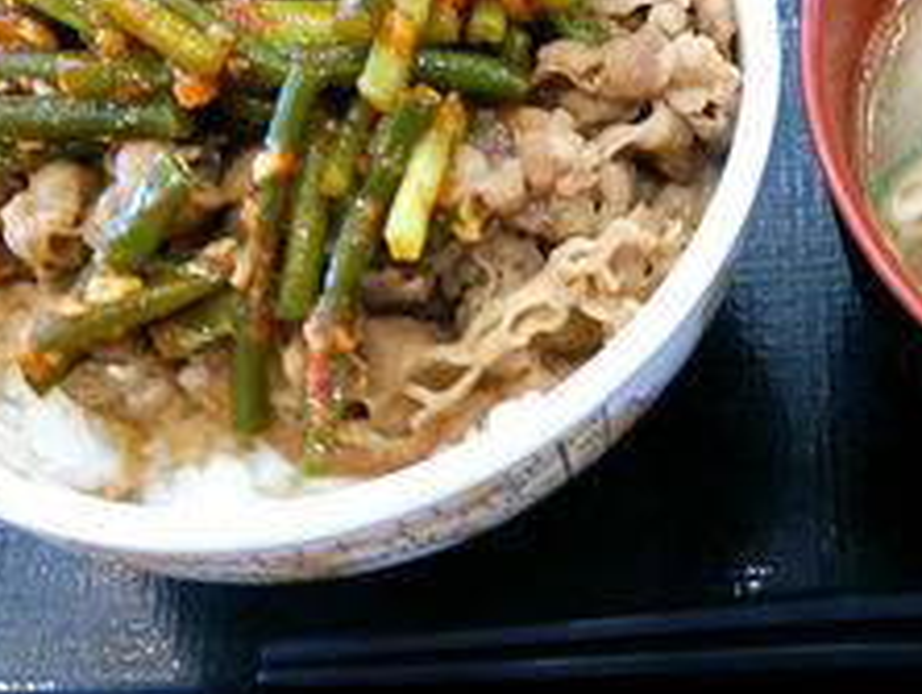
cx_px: 669
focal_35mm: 54
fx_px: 1440
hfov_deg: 34.9
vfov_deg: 26.4
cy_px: 112
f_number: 1.94
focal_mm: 4.06
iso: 125
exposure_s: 1/44
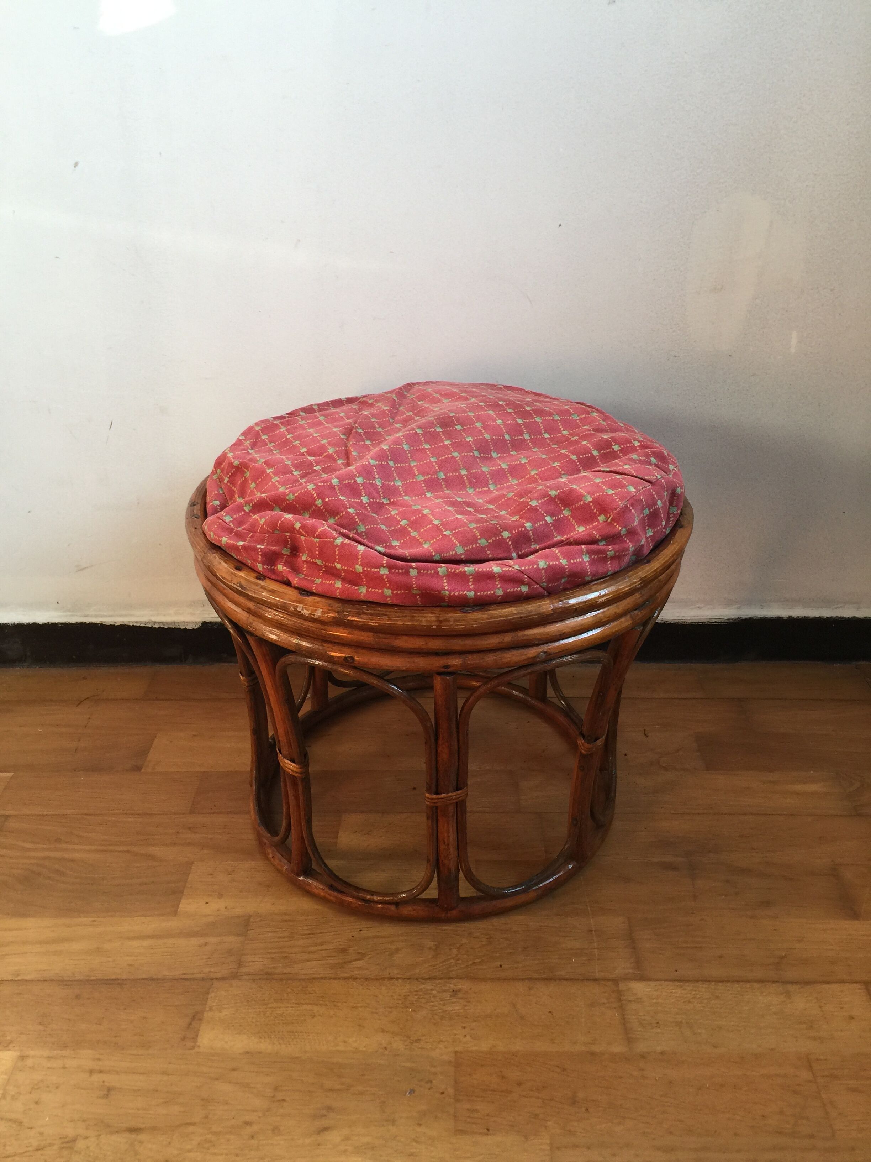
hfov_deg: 48.2
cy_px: 581
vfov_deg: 61.7
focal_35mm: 29
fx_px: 973
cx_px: 436
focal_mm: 4.15
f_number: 2.2
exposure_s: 1/33
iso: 40
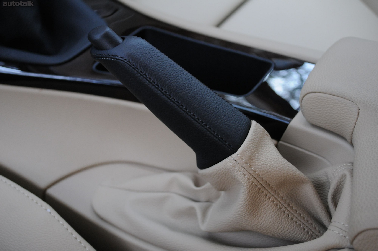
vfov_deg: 28.0
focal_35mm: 48
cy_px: 126
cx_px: 189
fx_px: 503
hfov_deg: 41.2
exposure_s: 1/80
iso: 1000
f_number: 4.8
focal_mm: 32
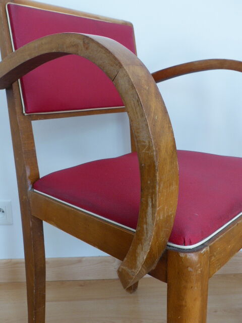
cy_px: 162
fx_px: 317
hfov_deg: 41.8
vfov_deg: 54.0
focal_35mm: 34
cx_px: 121
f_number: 2.8
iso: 125
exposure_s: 1/60
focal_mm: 6
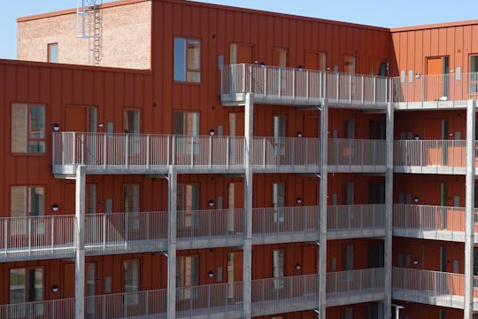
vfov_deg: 17.1
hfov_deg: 25.3
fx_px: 1062
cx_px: 273
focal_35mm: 80
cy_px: 164
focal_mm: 20.26
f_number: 5.6
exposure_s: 1/320
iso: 100
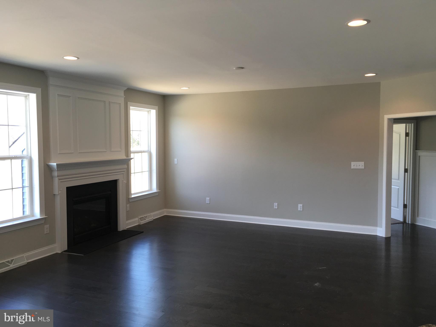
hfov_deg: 61.7
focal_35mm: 29
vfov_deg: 48.2
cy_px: 164
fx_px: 365
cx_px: 218
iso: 25
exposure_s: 1/40
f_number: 2.2
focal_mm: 4.15
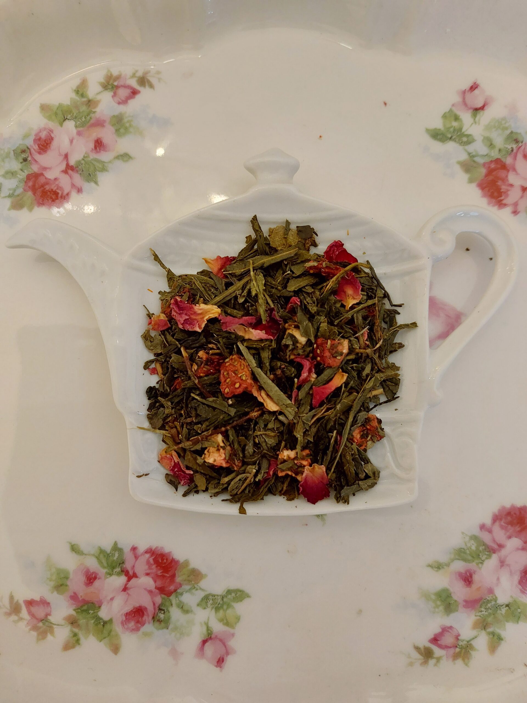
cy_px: 352
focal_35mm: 24
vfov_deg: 71.6
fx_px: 487
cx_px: 264
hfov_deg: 56.8
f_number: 1.8
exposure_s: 1/33
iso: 500
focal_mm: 5.23
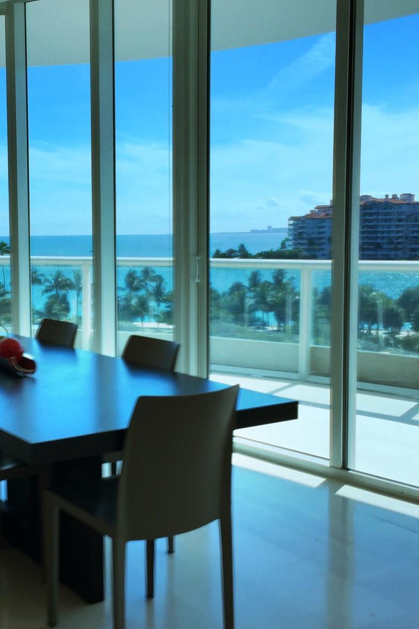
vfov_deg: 47.4
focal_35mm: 41
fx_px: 716
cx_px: 94
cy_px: 309
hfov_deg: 31.9
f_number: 2.2
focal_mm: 4.15
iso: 32
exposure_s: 1/1276
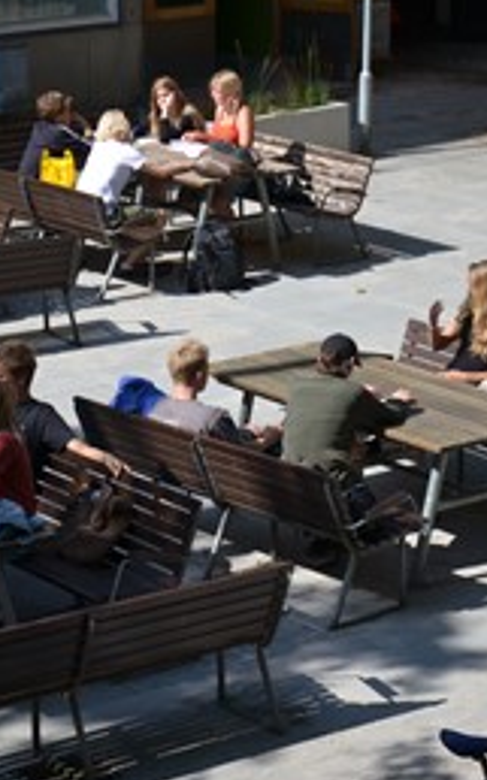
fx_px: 3019
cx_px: 284
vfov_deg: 14.7
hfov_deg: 9.2
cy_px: 325
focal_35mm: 142
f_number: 4.8
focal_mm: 48
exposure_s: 1/500
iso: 100
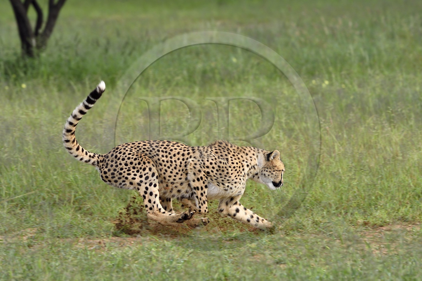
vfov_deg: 6.9
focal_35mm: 200
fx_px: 2344
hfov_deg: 10.3
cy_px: 140
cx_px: 211
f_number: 5
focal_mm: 200
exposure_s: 1/1000
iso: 400
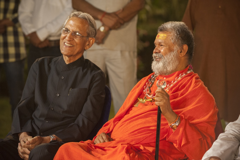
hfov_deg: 10.3
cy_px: 80
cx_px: 120
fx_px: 1332
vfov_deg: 6.9
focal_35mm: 200
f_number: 4.5
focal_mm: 200
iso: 6400
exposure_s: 1/80
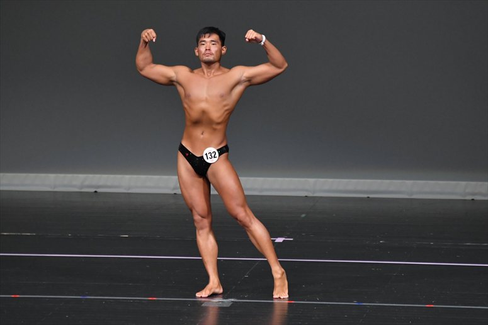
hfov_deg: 6.0
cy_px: 162
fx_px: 4674
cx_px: 244
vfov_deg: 4.0
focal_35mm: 345
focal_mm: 230
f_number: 5.6
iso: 4000
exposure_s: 1/400
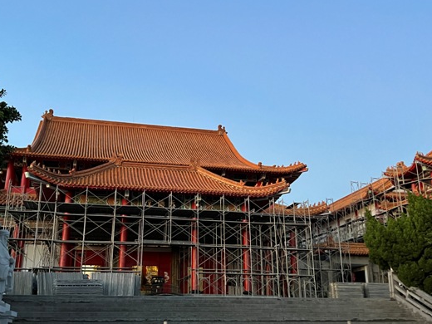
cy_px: 168
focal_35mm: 40
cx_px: 207
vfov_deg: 36.0
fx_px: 499
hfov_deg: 46.8
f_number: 1.5
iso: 500
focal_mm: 5.7
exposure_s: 1/40
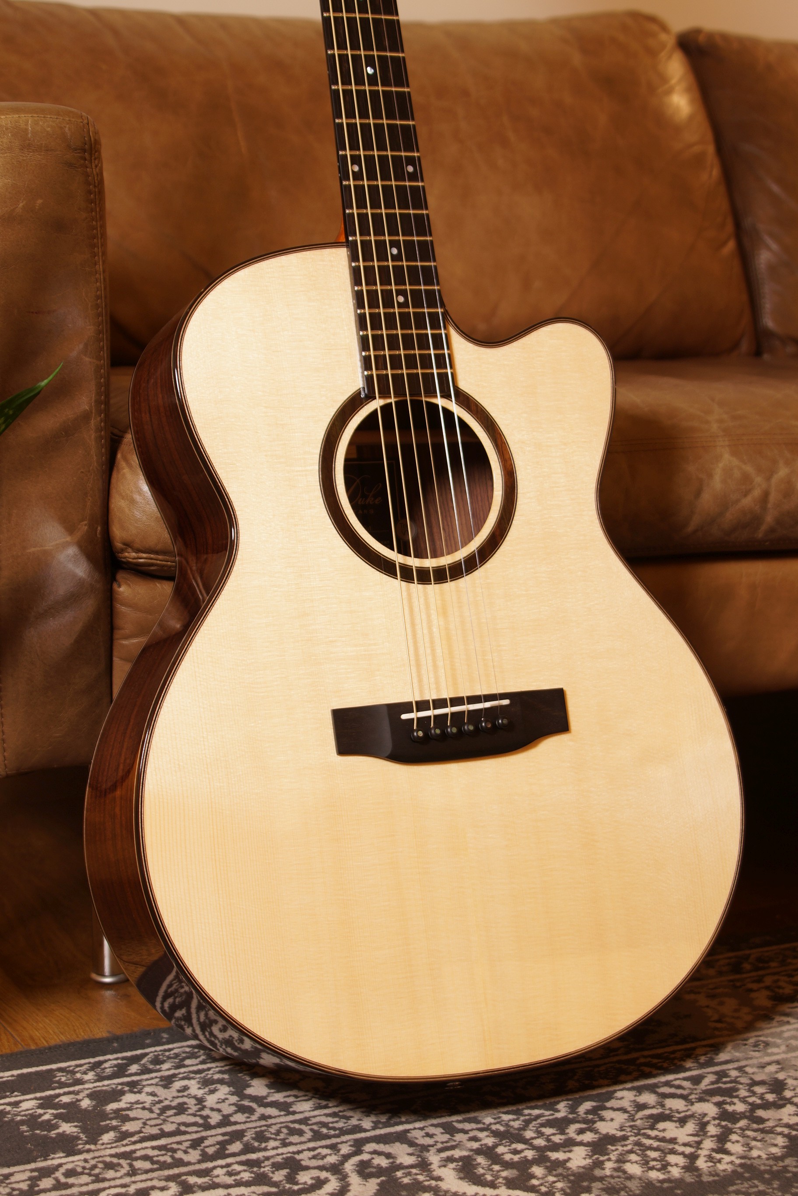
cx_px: 399
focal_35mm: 60
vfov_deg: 33.4
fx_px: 1995
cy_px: 598
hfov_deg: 22.6
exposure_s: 1/13
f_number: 5
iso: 100
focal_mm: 40
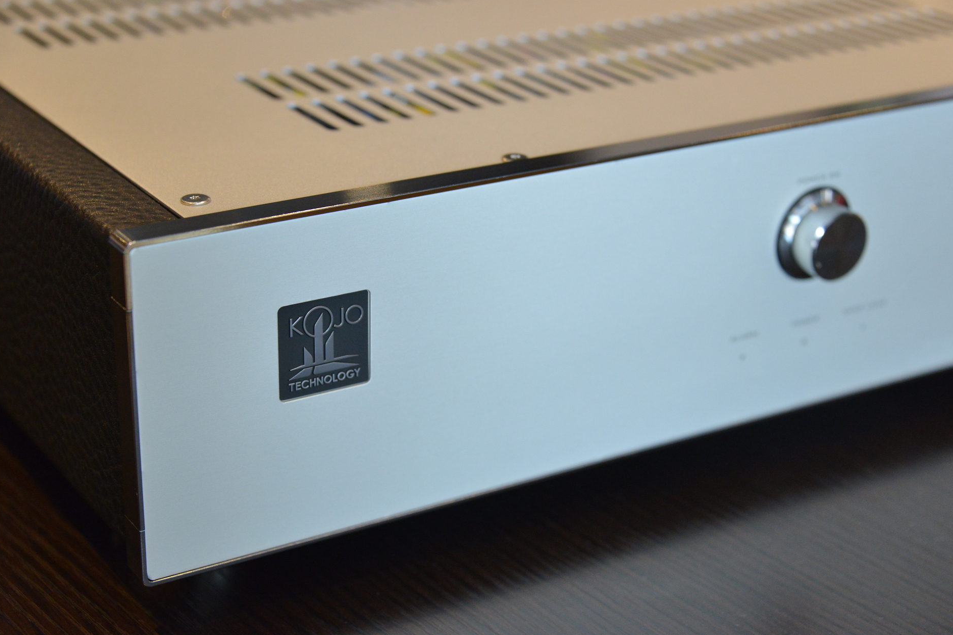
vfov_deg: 18.4
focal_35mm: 74
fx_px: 1959
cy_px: 323
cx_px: 484
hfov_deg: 27.3
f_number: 5.6
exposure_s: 1/100
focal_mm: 72
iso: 3200
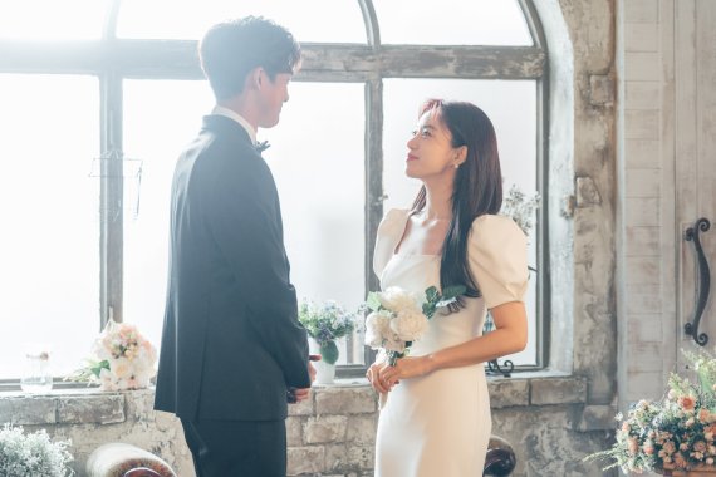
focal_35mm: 104
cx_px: 358
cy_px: 238
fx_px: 2068
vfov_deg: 13.2
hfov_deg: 19.6
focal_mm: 104
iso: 1600
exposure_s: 1/80
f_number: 4.5
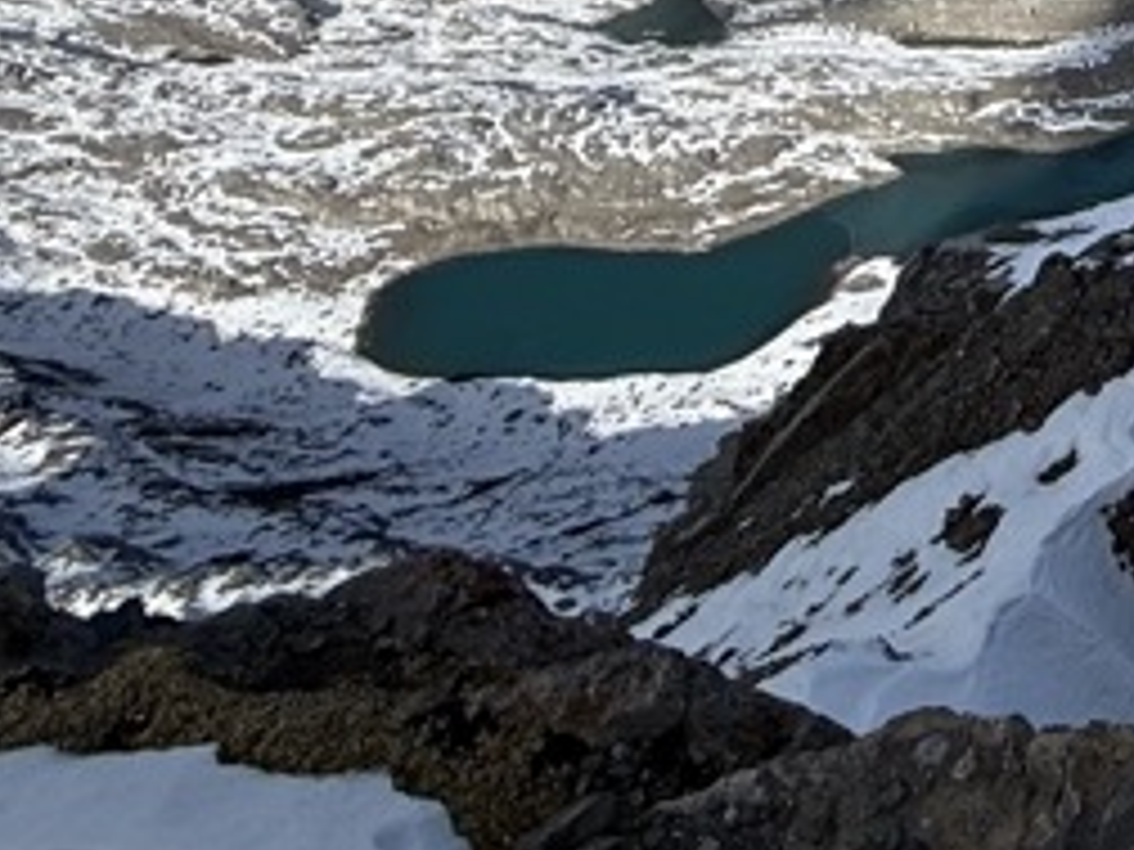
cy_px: -769
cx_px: 1710
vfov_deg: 18.5
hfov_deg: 25.3
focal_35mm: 57
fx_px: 1867
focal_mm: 2.22
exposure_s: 1/4762
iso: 50
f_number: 2.2
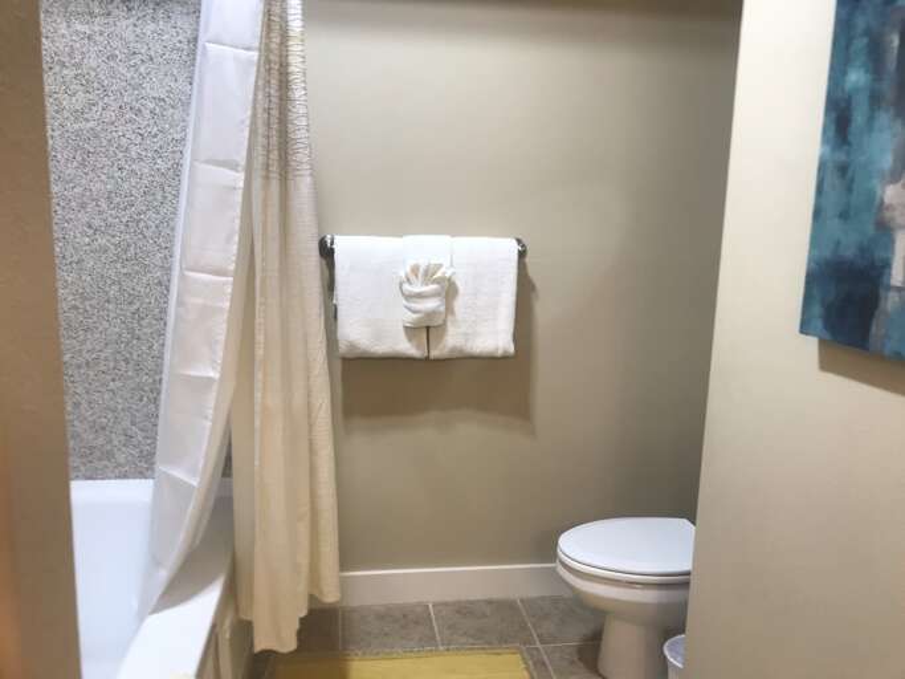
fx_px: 732
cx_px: 452
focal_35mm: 28
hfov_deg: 63.5
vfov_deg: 49.7
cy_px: 340
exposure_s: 1/30
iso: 32
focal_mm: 3.99
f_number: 1.8
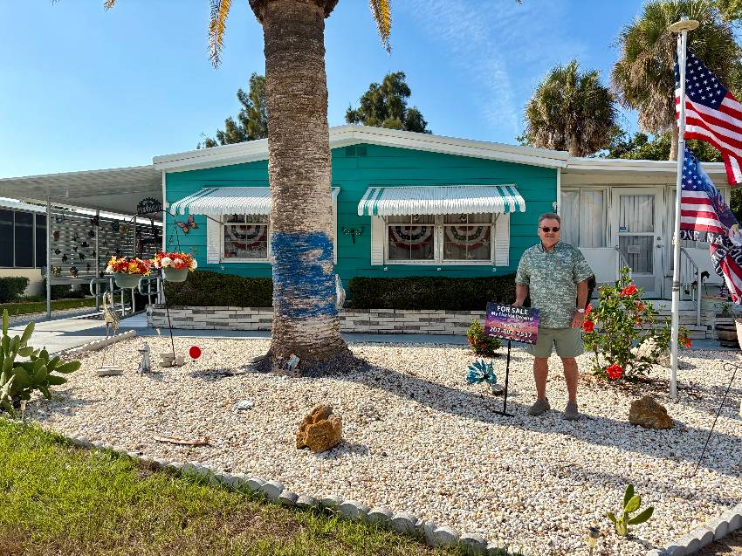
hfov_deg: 67.3
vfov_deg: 53.0
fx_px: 557
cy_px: 278
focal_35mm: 26
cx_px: 371
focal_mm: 5.96
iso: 50
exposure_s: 1/3623
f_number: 1.6
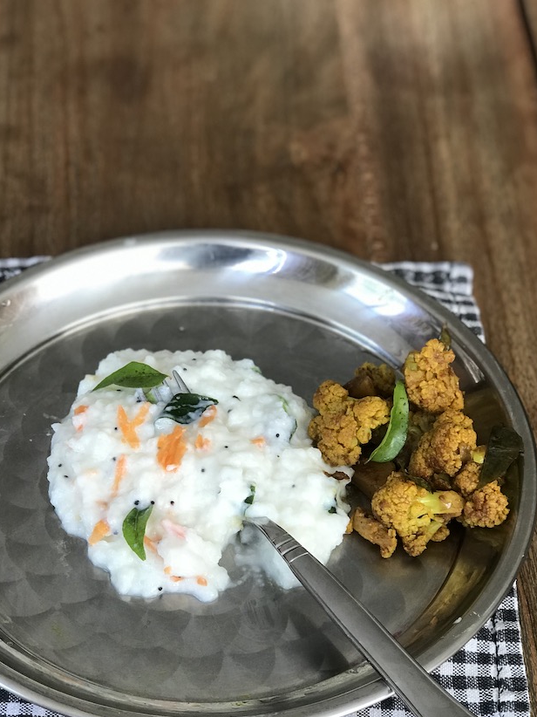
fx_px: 1531
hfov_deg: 19.9
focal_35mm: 74
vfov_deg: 26.2
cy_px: 451
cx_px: 205
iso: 50
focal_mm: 6.6
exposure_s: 1/50
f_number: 2.8
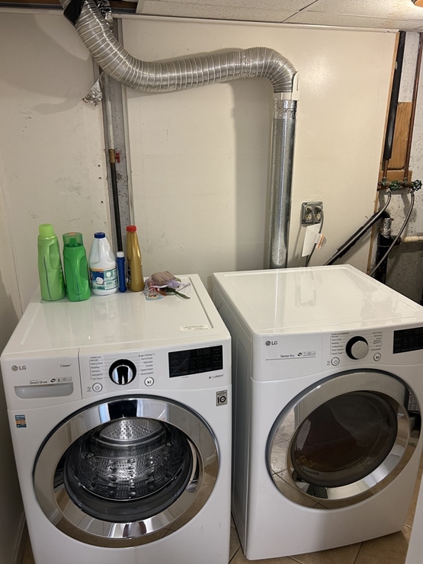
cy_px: 288
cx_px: 215
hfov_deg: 51.4
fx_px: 440
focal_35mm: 27
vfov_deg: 65.3
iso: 125
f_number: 1.5
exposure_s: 1/60
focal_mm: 5.7
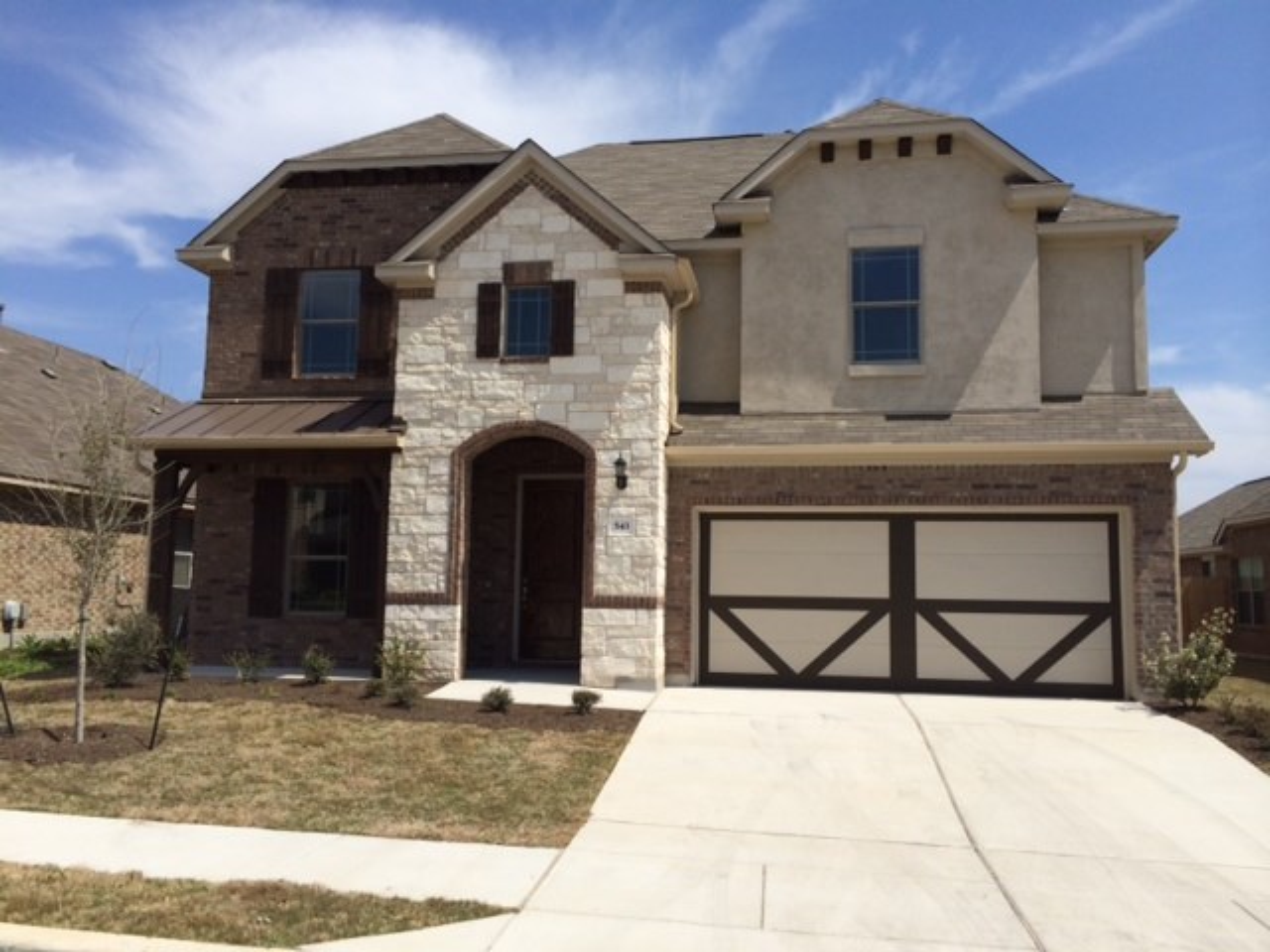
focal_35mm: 30
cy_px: 476
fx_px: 1101
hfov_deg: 60.0
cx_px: 635
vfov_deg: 46.8
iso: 40
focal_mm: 4.12
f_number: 2.2
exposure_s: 1/4115
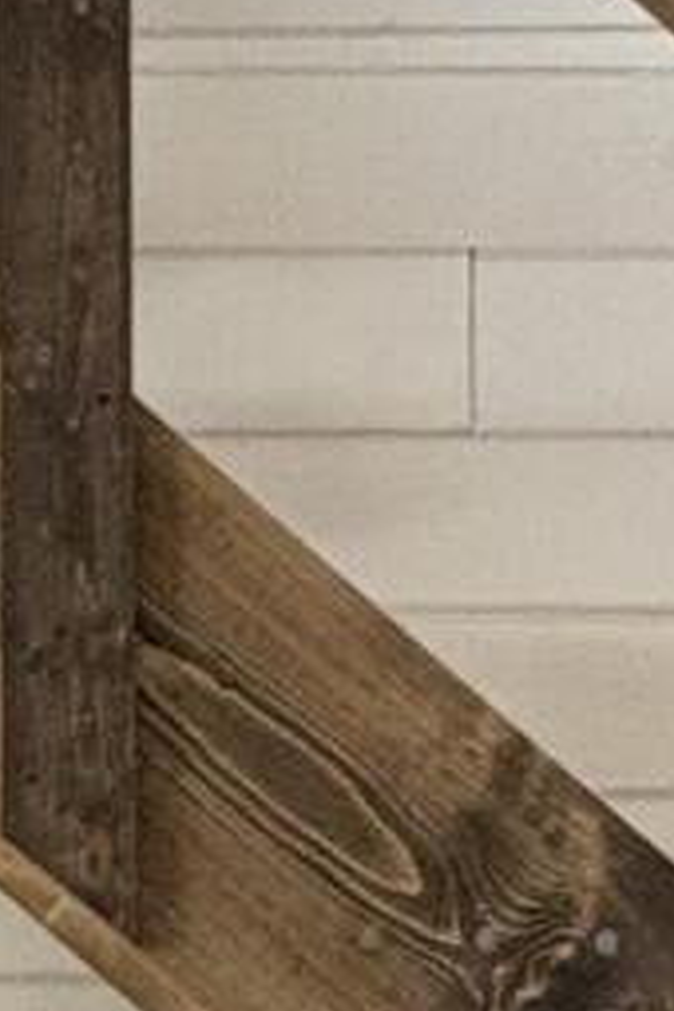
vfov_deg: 16.9
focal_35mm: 114
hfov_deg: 12.0
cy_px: 1308
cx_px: 103
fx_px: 3201
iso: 500
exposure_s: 1/60
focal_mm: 2.22
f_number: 2.2
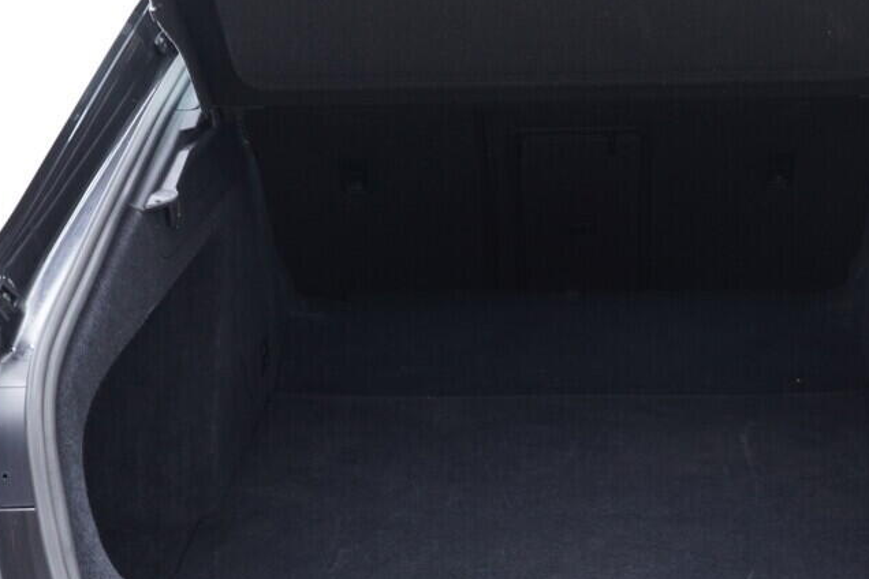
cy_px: 242
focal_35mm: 58
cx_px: 548
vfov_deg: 23.4
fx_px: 1400
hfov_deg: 34.3
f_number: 2.8
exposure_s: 1/40
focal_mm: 24
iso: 500
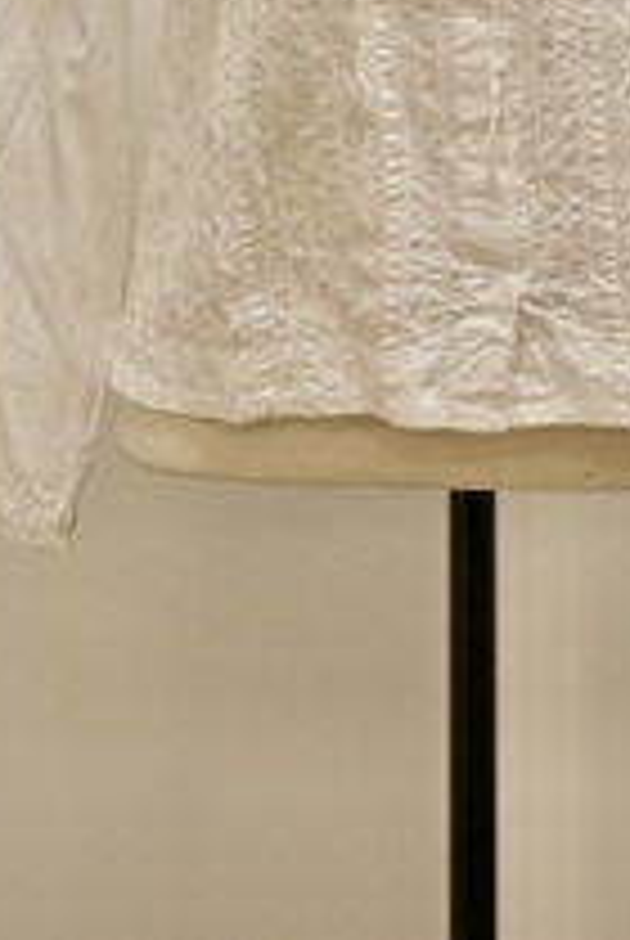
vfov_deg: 10.2
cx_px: 468
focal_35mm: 200
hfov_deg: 6.9
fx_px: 5232
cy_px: -67
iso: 1600
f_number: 8
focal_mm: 62
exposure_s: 1/125
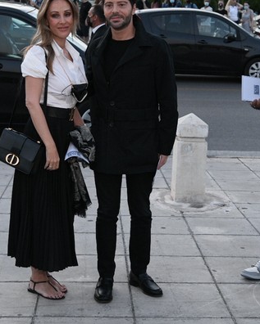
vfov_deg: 26.0
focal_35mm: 73
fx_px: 702
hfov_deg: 21.0
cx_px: 132
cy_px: 118
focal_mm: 40
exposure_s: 1/200
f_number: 4.5
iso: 2800
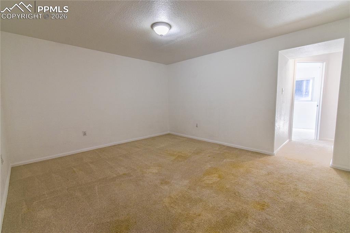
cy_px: 116
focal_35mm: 15
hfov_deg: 100.4
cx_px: 175
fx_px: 146
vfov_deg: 77.3
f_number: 8
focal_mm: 10
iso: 320
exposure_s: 1/50
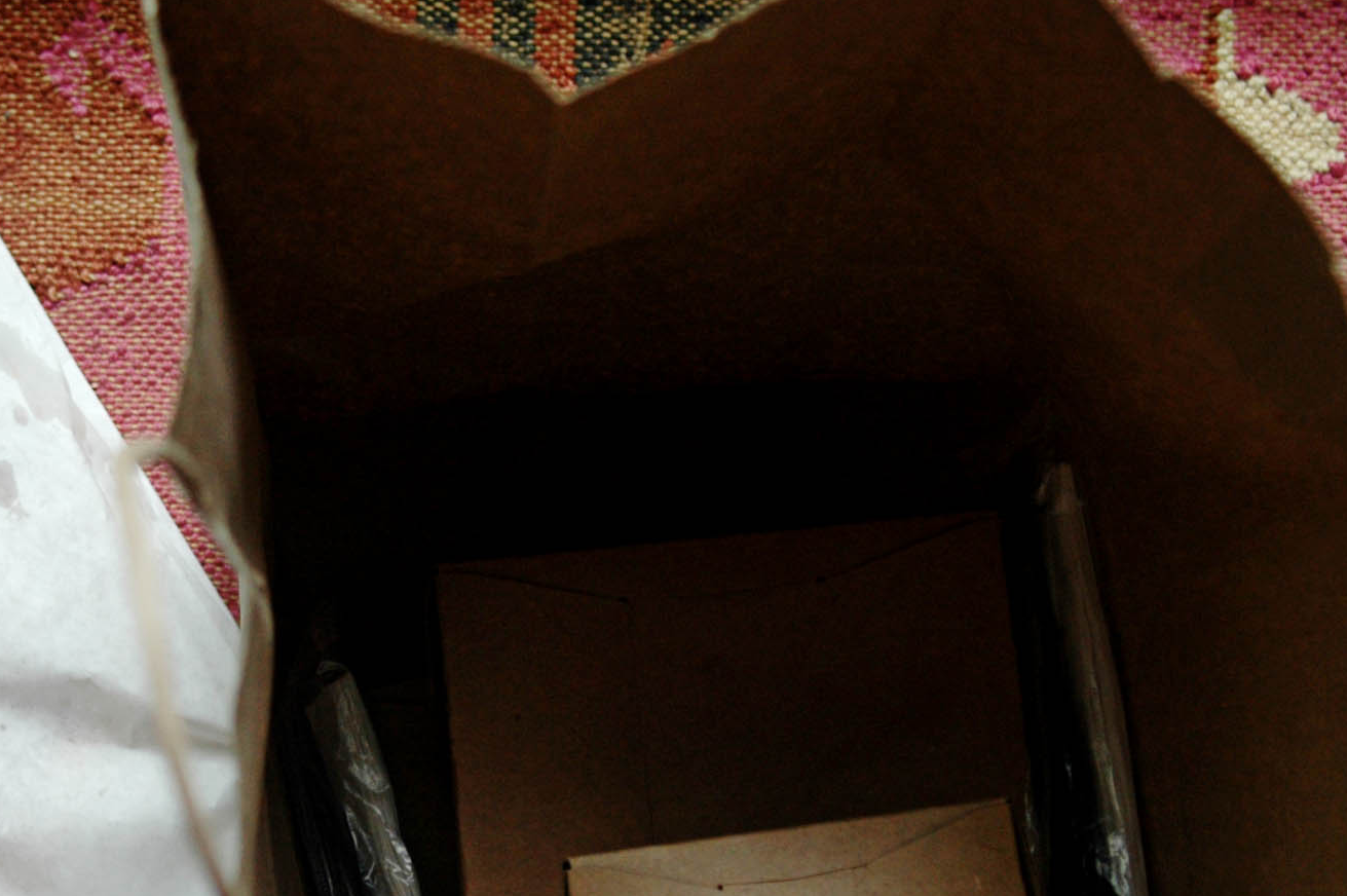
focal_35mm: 79
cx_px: 266
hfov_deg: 25.2
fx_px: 2959
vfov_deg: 17.0
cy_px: 760
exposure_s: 1/80
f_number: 2.8
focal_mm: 23
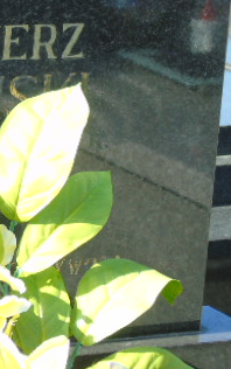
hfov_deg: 4.9
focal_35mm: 266
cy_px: 145
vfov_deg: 7.9
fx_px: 2675
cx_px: -60
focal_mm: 22
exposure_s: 1/125
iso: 80
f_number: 4.6
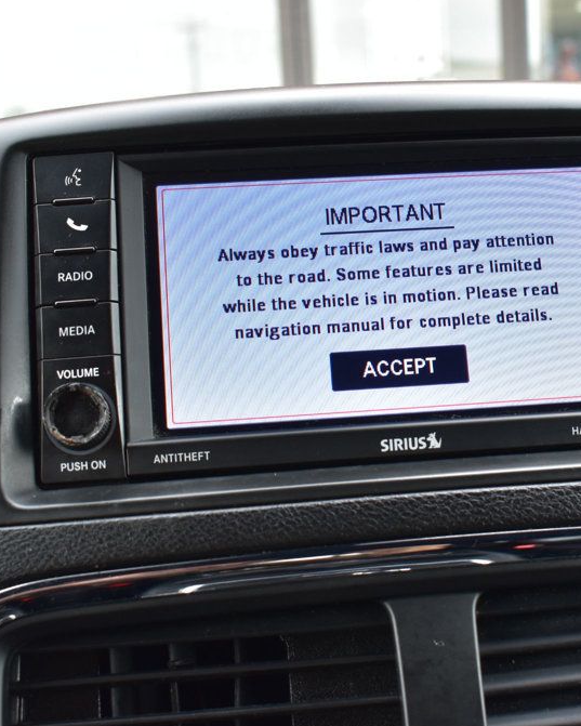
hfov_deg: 28.1
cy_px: 367
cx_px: 385
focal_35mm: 54
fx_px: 1154
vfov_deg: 34.9
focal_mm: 25
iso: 400
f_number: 7.1
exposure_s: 1/25
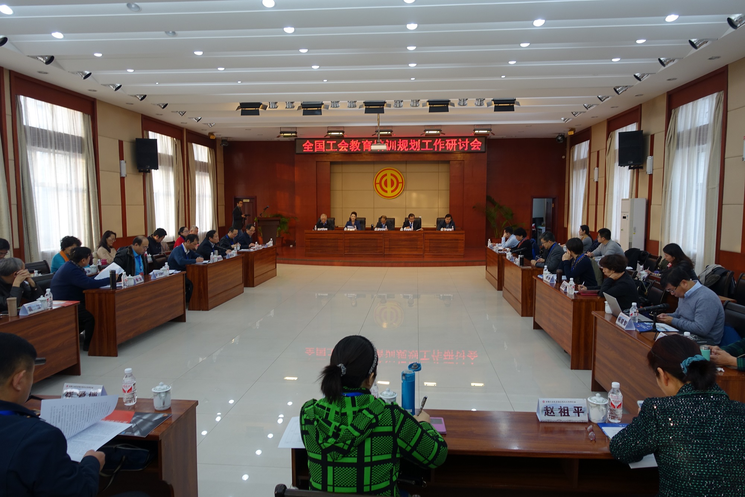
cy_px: 248
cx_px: 372
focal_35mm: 24
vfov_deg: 53.1
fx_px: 497
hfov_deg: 73.7
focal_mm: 8.8
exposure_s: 1/50
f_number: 2.8
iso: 125
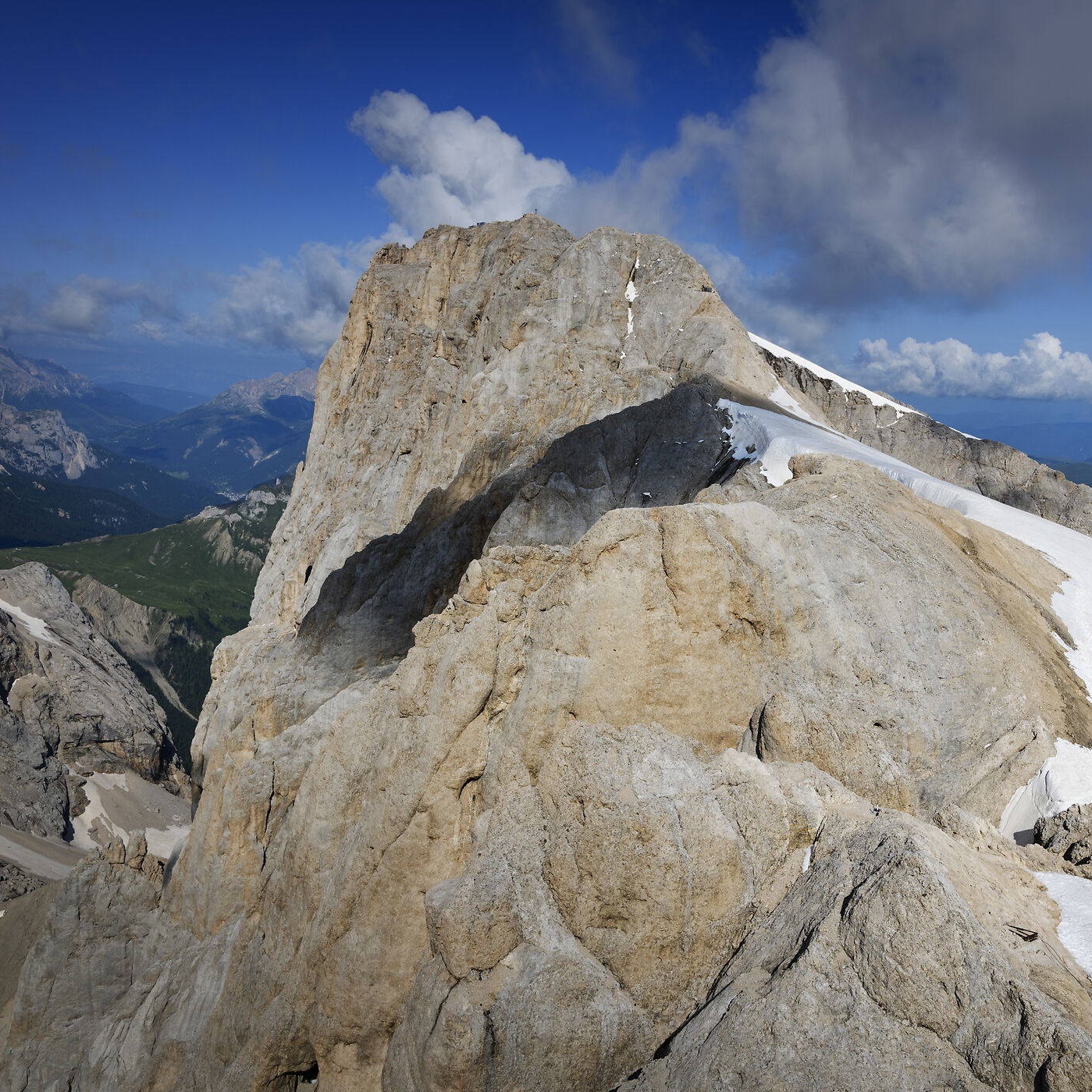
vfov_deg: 47.2
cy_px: 506
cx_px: 654
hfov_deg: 47.0
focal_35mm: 35
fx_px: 1249
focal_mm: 24
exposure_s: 1/320
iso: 64
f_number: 9
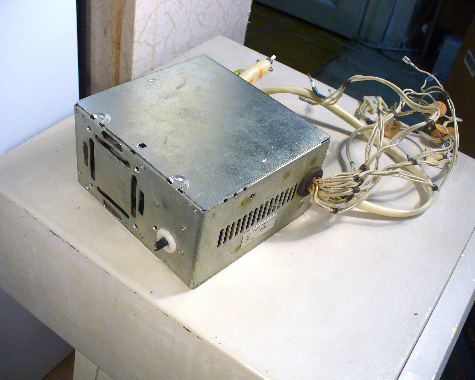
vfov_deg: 38.2
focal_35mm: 39
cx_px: 236
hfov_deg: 46.8
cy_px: 191
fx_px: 548
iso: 100
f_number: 2.8
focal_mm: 6.1
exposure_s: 1/40
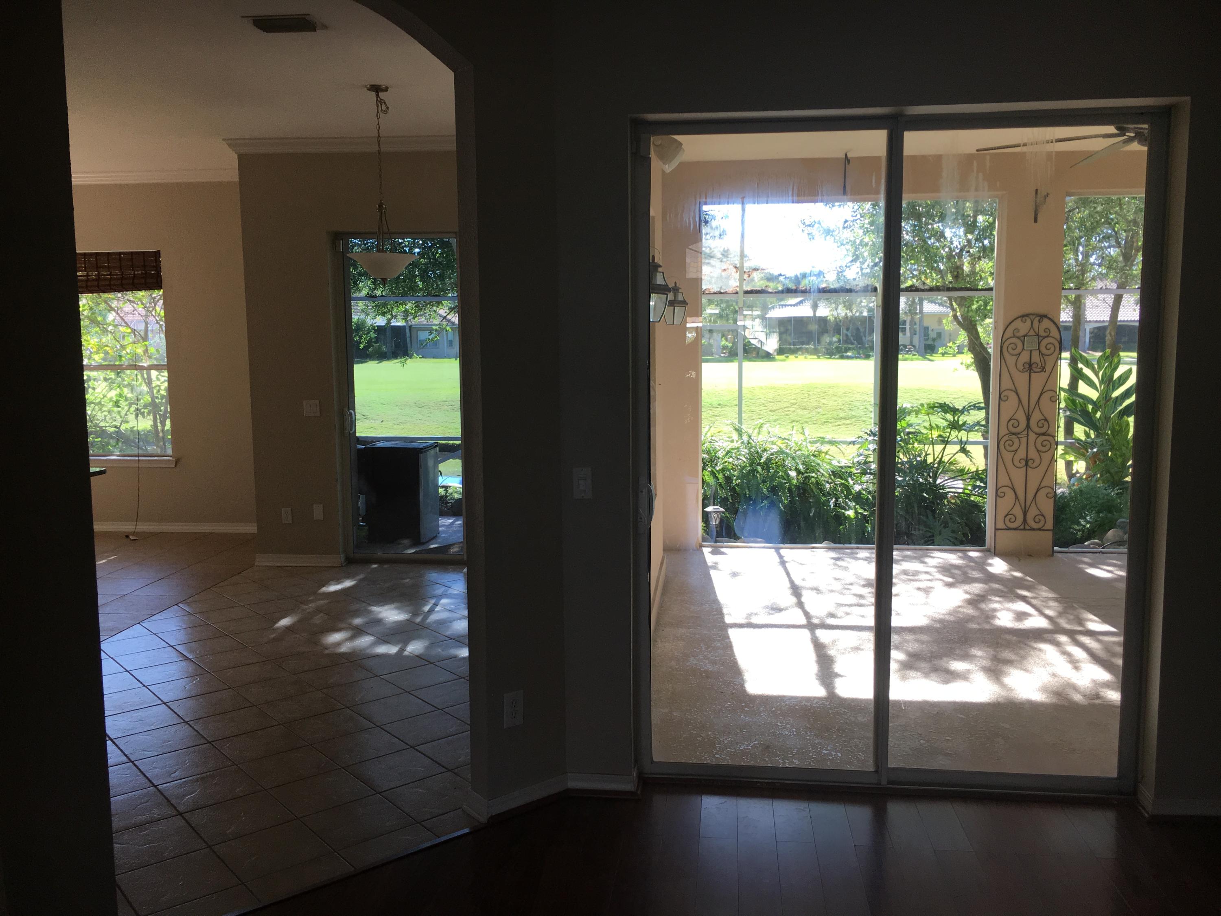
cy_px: 458
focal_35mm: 29
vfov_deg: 48.2
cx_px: 610
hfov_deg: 61.7
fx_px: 1023
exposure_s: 1/120
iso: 32
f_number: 2.2
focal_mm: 4.15
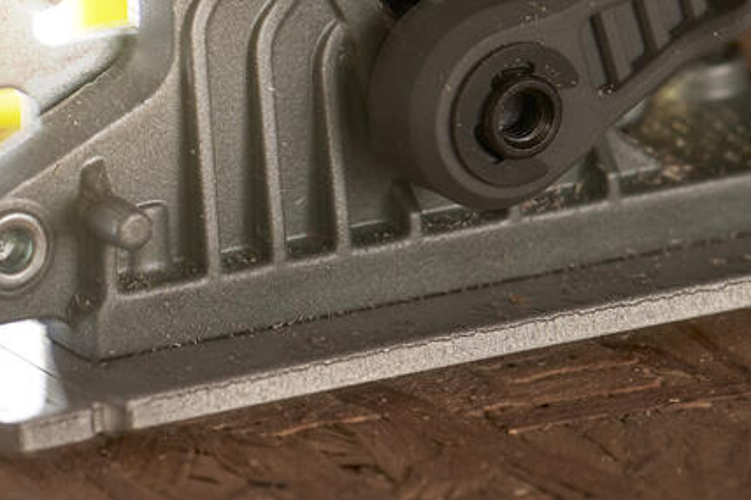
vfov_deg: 2.2
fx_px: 13158
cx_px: -86
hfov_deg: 3.3
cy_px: -10
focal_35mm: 631
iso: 200
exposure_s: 1/3
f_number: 4.5
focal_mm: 135
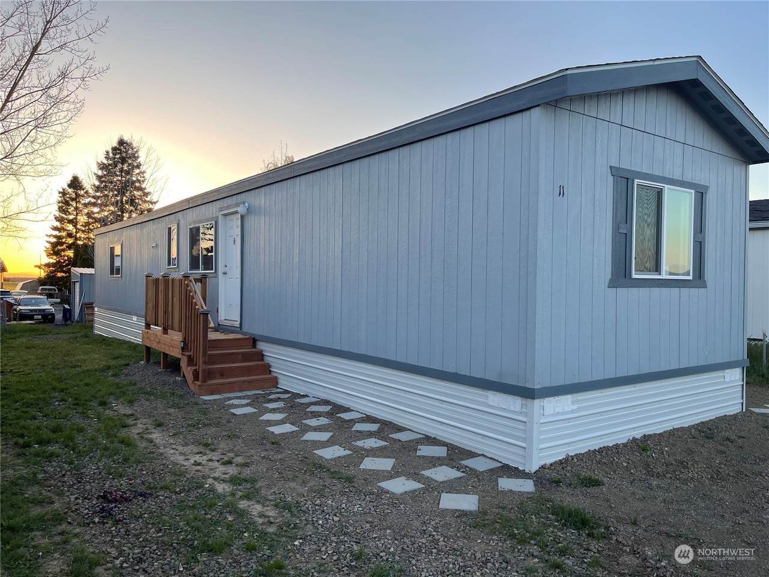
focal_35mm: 25
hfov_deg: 69.4
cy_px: 288
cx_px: 384
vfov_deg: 54.9
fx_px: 555
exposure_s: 1/368
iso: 32
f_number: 1.6
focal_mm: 5.1
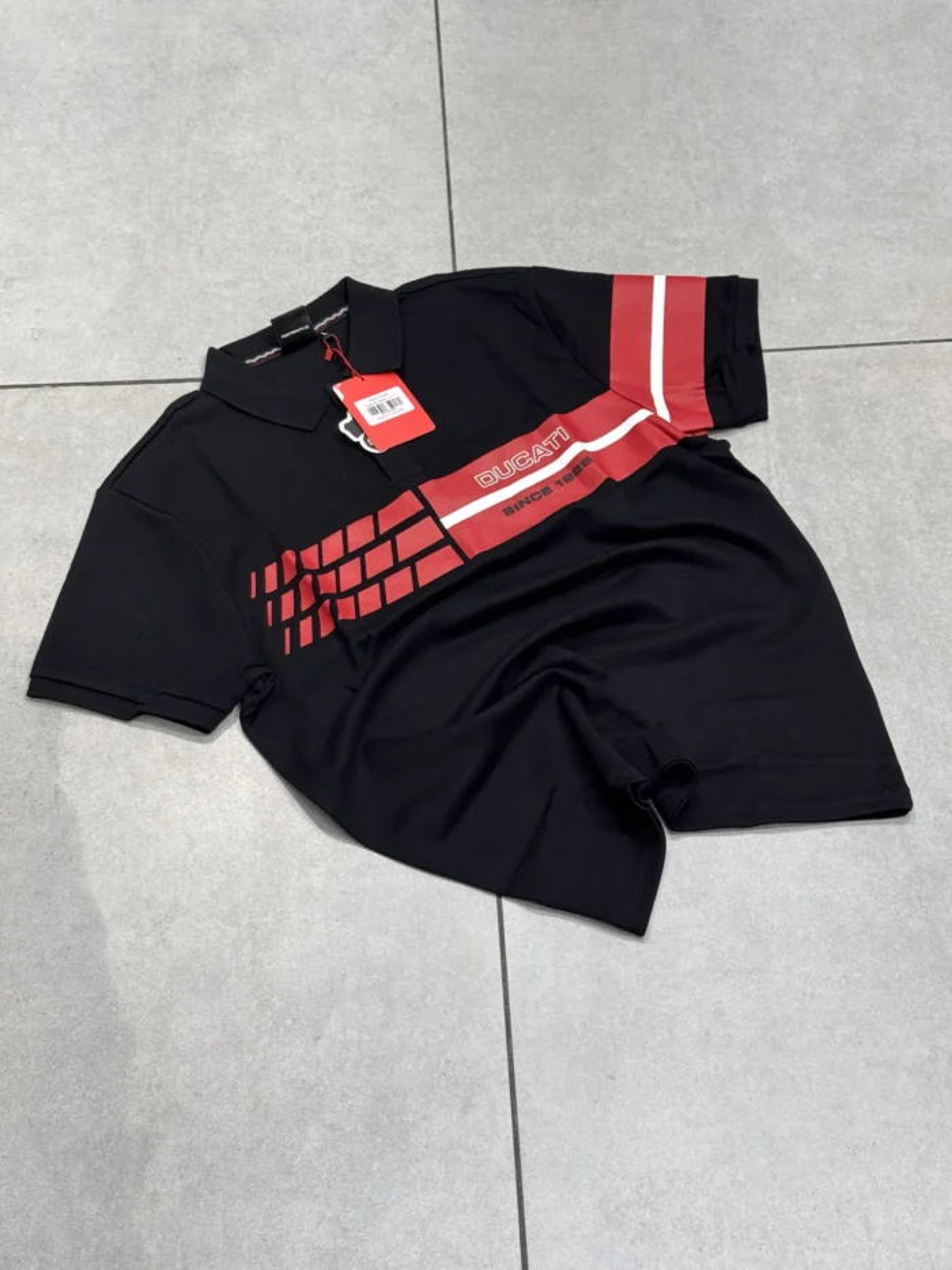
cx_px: 476
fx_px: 1760
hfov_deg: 30.3
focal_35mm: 48
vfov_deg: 39.7
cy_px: 635
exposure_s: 1/100
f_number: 1.78
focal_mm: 6.76
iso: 80
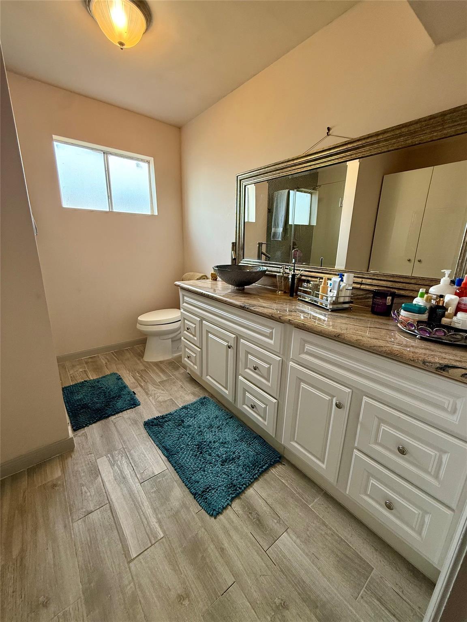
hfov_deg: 85.7
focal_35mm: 14
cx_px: 234
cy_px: 311
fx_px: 252
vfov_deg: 102.1
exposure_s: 1/120
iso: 200
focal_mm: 2.22
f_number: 2.2
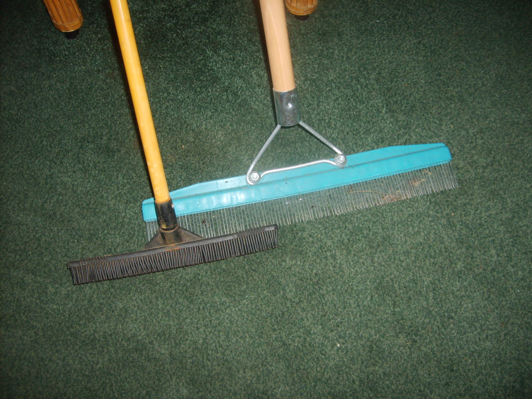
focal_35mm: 35
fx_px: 538
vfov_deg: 40.7
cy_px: 200
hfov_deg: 52.6
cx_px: 266
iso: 100
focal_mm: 5.8
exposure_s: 1/45
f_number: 2.8
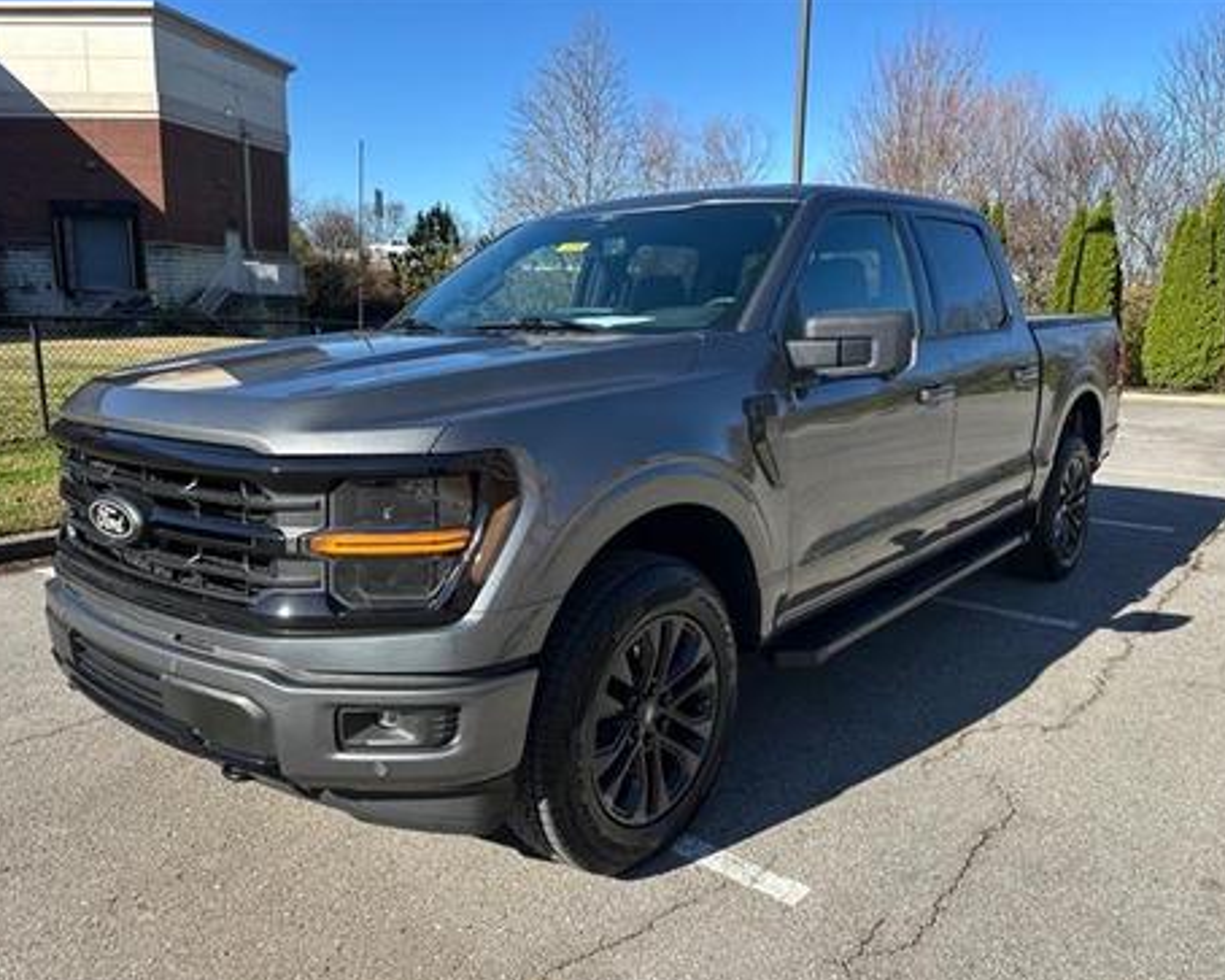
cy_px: 494
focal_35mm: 26
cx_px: 602
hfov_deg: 66.0
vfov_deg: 54.9
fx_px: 942
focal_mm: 6.86
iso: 80
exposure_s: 1/2252
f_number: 1.78
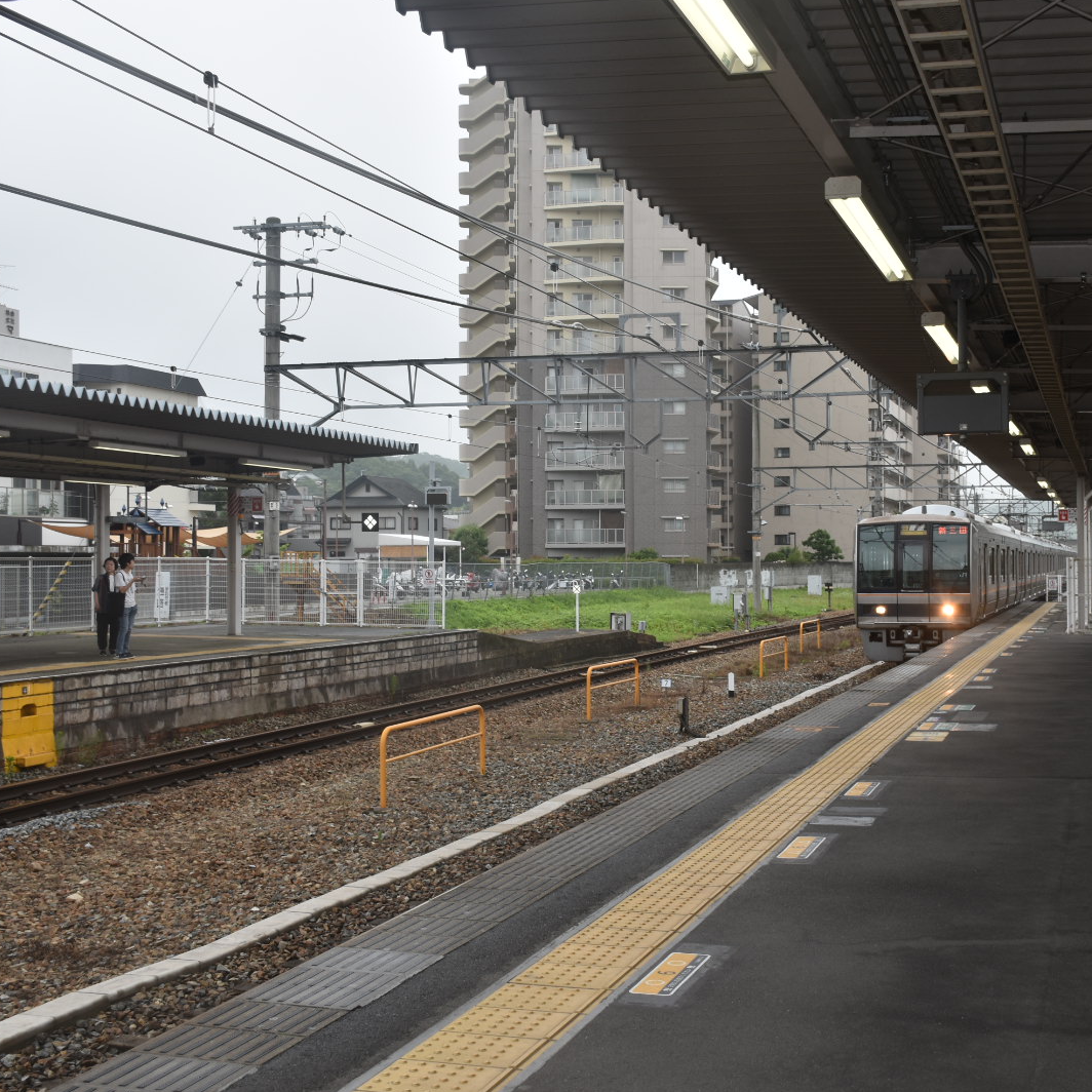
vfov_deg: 37.8
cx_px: 619
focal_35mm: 45
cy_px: 549
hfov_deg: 37.8
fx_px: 1593
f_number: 5.6
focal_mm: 23
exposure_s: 1/125
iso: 100
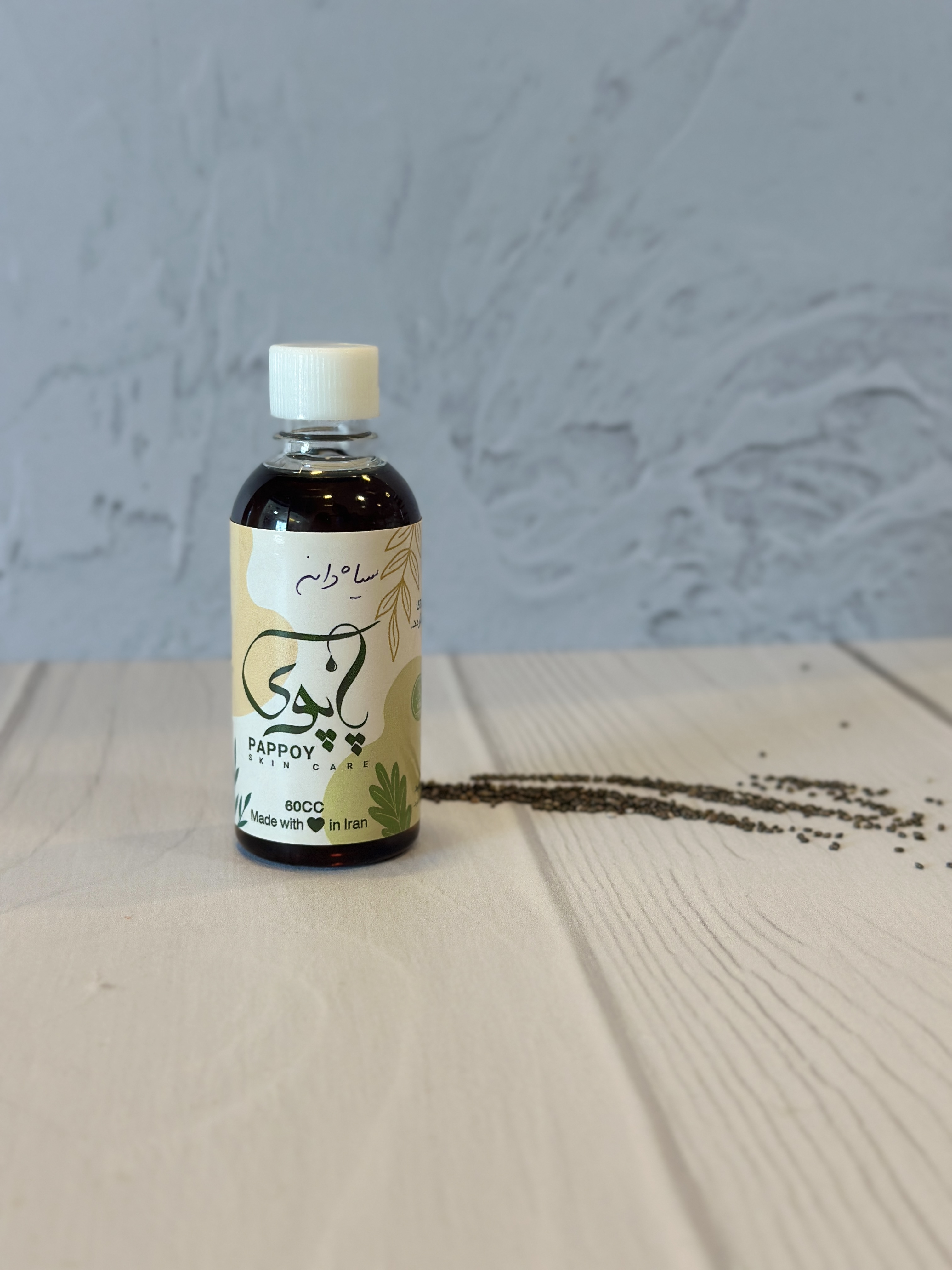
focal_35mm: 48
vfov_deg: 39.7
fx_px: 1760
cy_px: 635
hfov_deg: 30.3
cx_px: 476
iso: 125
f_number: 1.78
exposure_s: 1/100
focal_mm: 6.86
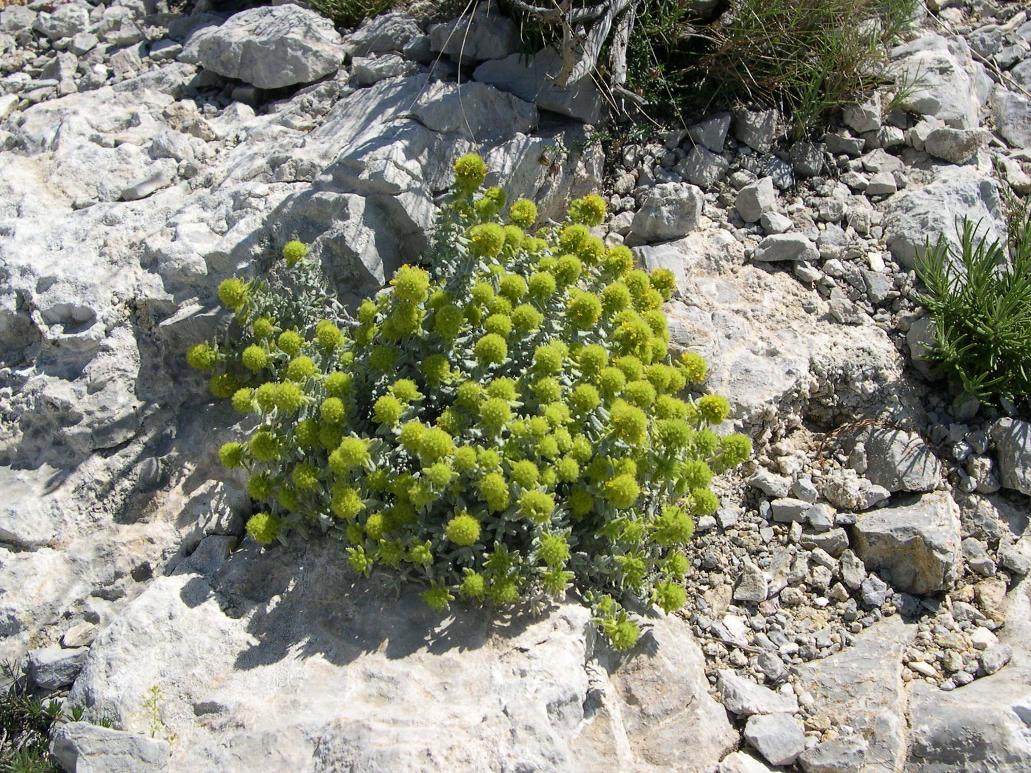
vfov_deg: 37.7
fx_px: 1132
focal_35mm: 38
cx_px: 516
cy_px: 386
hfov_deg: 49.0
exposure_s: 1/245
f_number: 7.6
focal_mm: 8
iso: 100
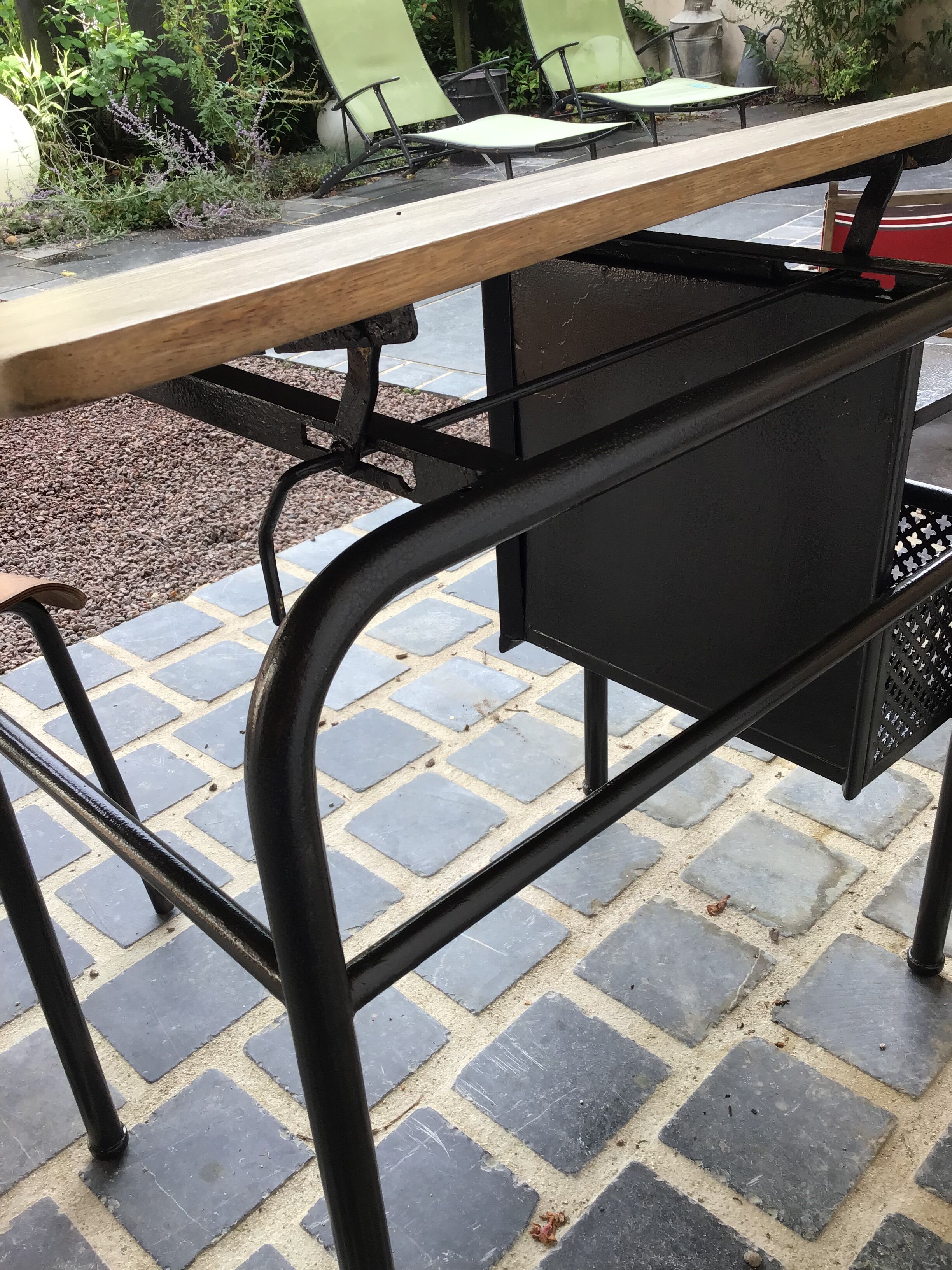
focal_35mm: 31
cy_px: 635
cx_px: 476
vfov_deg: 58.4
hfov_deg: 45.4
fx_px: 1137
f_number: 2.4
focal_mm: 3.3
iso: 25
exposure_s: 1/126
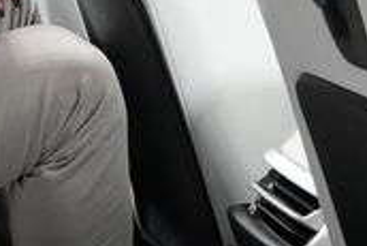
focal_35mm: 134
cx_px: -96
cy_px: -6
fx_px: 1367
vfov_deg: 10.2
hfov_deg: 14.7
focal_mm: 24
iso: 2000
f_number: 7.1
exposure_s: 1/125
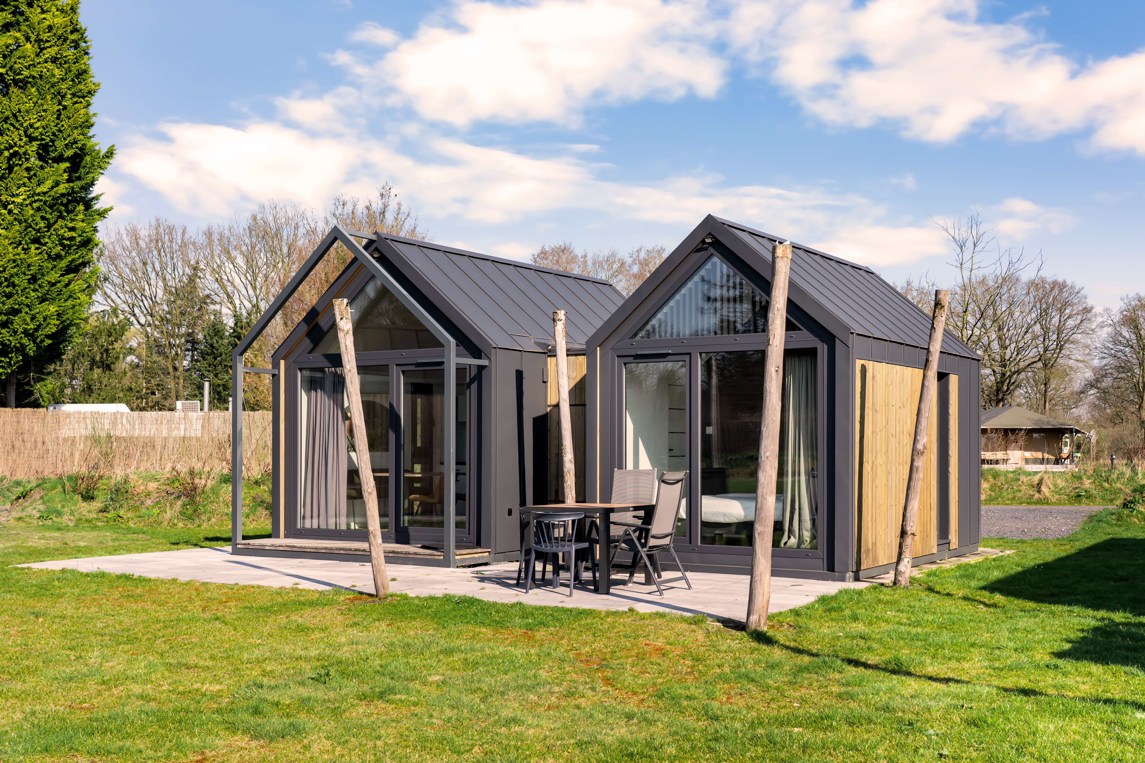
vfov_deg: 35.1
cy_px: 382
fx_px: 1209
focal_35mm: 38
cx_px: 572
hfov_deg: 50.7
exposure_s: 1/50
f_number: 8
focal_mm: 38
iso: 125
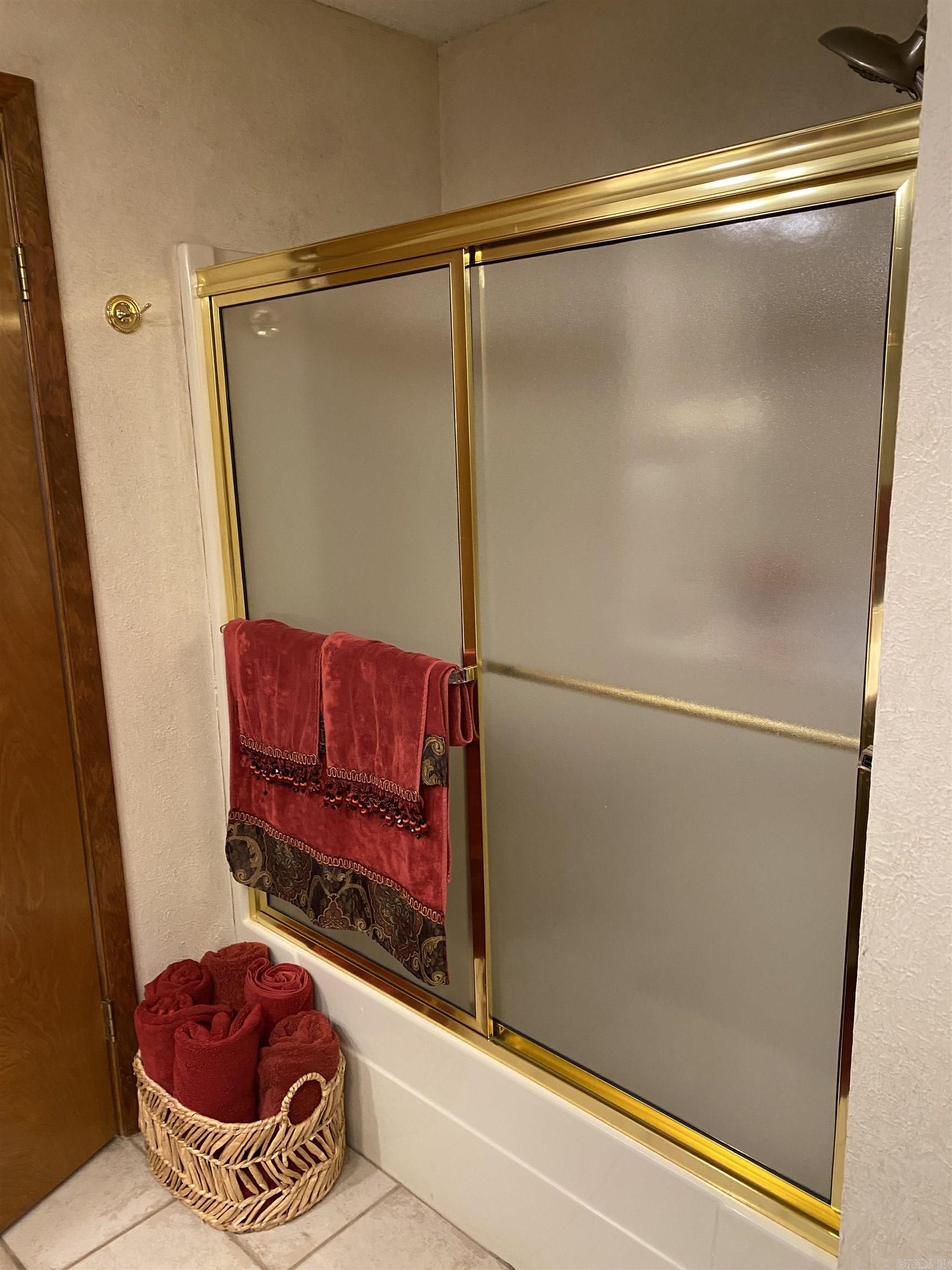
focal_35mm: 26
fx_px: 953
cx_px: 476
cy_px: 635
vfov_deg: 67.3
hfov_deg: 53.1
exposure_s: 1/60
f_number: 1.8
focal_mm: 4.25
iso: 200
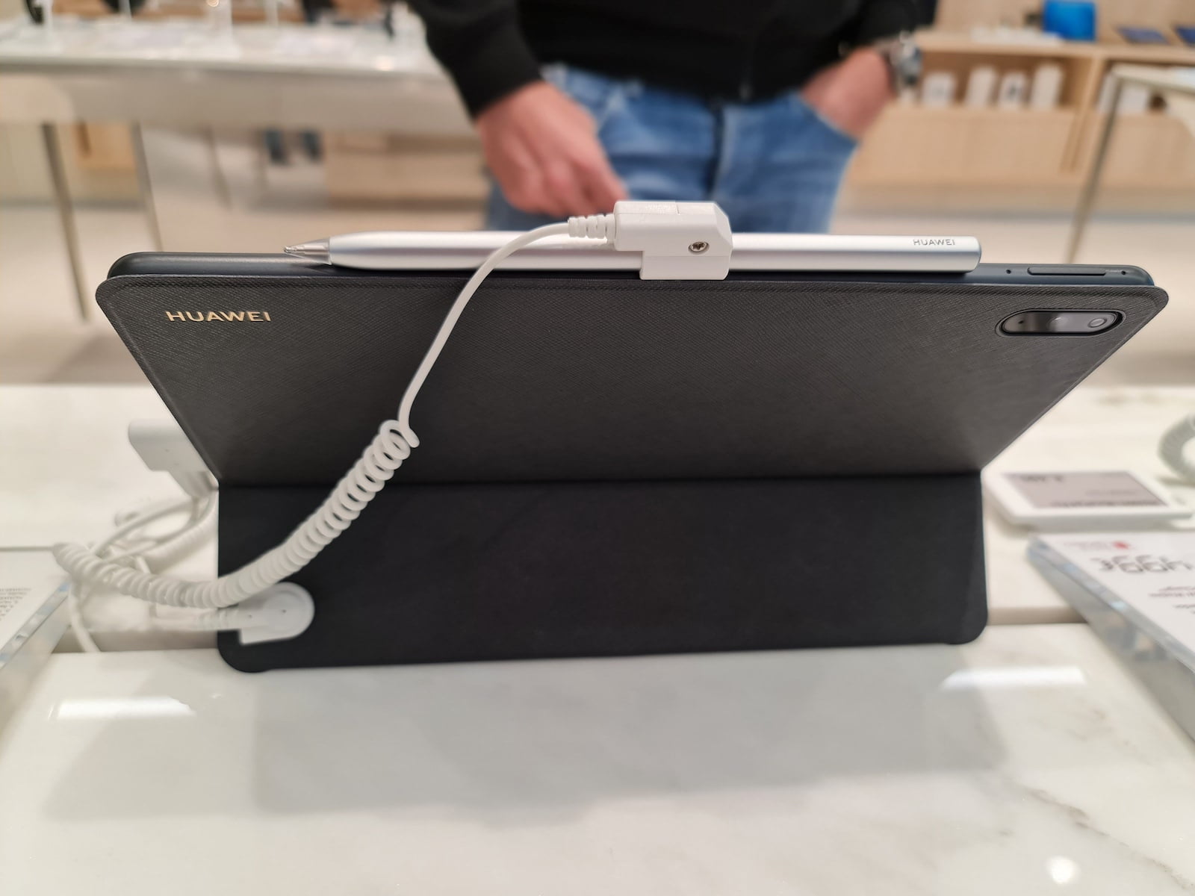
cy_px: 448
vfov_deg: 54.9
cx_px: 598
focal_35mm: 25
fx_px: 863
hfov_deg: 69.4
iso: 50
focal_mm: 7
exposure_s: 1/100
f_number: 1.8
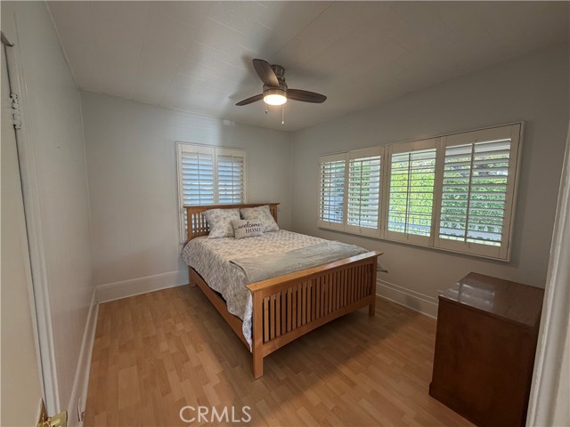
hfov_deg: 102.1
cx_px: 285
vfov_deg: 85.7
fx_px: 231
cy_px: 214
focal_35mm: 14
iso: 200
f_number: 2.2
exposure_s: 1/120
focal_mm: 2.22
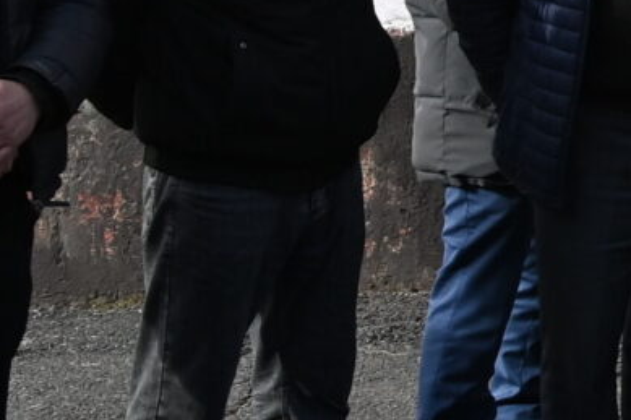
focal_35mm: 158
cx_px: 1778
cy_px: -129
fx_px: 2768
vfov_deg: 8.6
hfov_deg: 10.2
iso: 320
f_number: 6.3
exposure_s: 1/640
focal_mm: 24
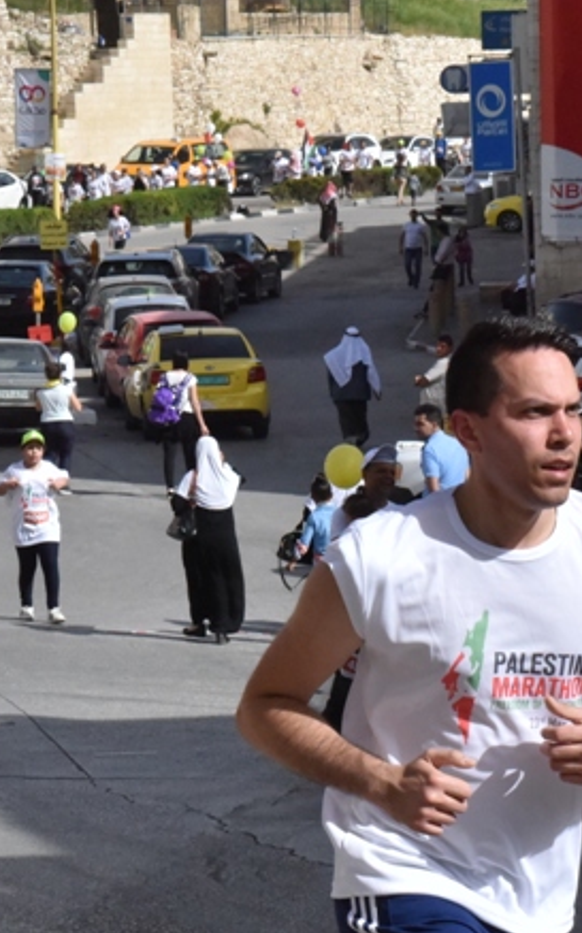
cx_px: 480
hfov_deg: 7.8
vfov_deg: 12.5
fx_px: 4247
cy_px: 523
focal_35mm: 167
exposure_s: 1/1600
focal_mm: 70
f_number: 20
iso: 2500
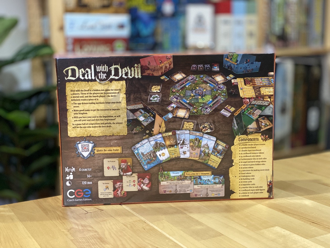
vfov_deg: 28.0
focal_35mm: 52
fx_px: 496
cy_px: 124
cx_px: 165
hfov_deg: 36.8
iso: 200
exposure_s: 1/33
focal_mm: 6
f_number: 2
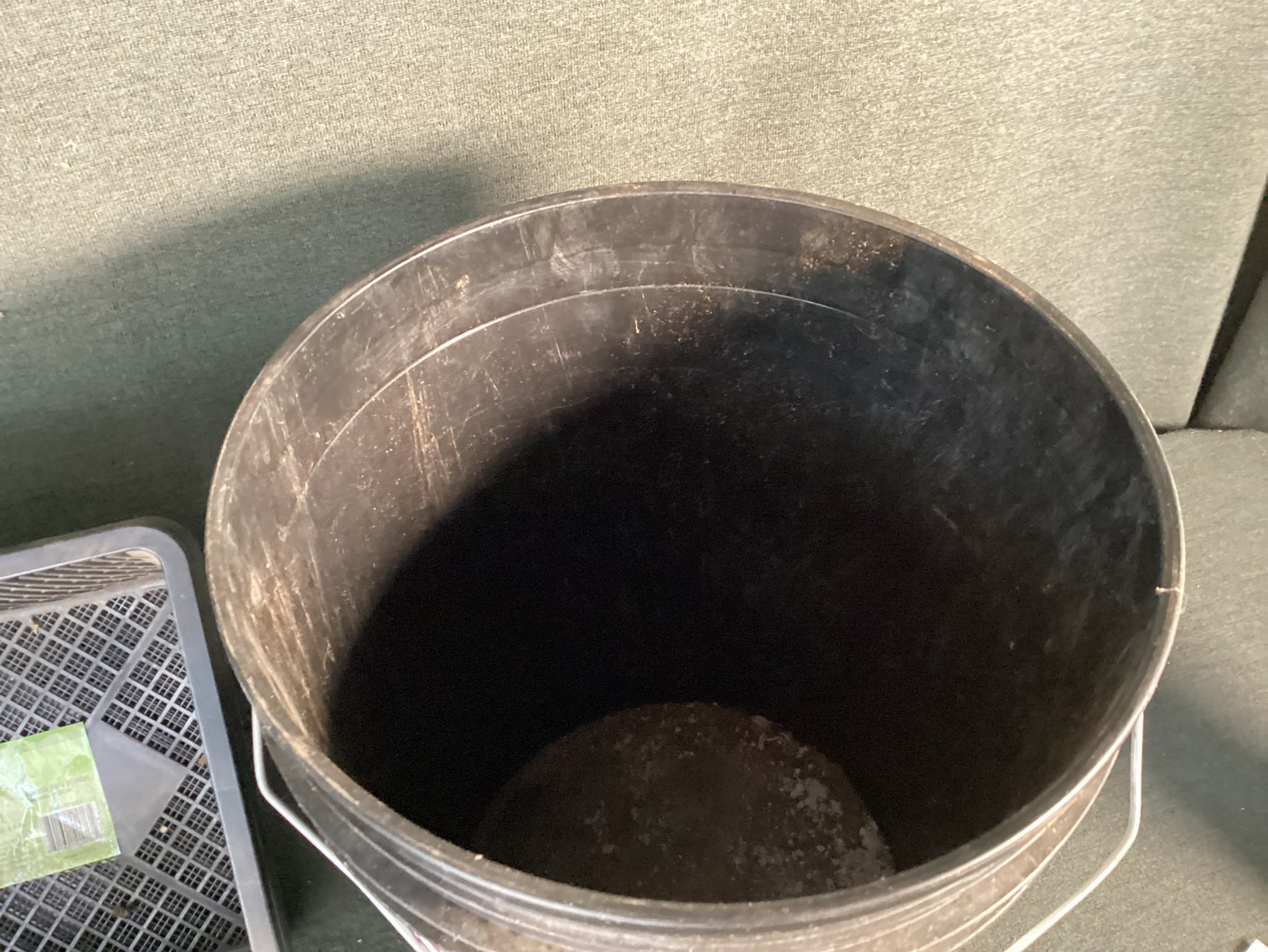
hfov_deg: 58.3
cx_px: 634
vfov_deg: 45.4
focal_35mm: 31
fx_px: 1136
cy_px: 476
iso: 800
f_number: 2.4
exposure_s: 1/30
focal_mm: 3.3
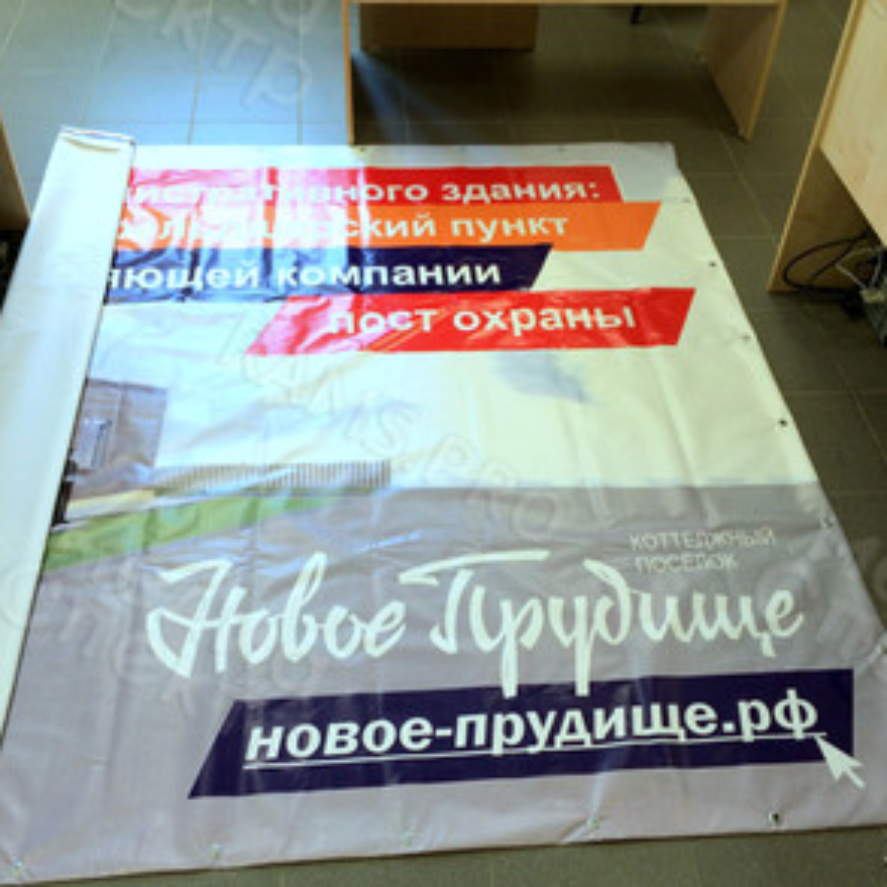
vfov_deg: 47.1
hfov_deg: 47.2
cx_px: 451
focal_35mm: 35
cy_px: 509
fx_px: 1015
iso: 50
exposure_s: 1/50
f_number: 2.2
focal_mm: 4.15
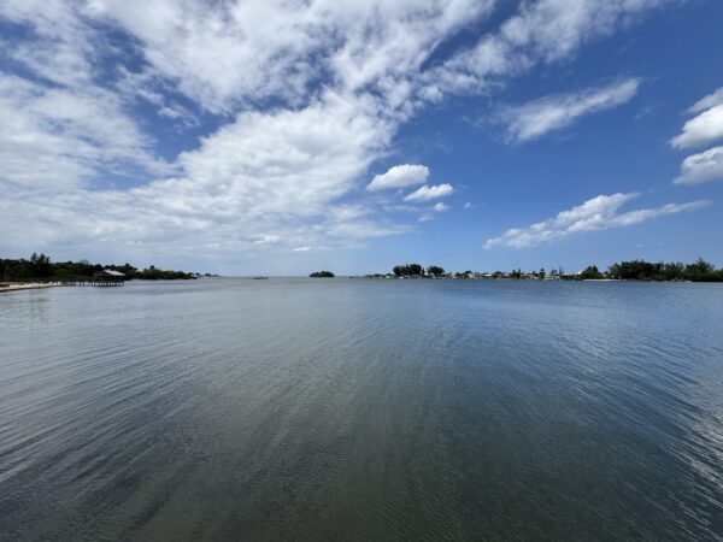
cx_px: 362
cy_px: 271
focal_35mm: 14
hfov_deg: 102.1
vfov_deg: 85.7
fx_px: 292
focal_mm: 2.22
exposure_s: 1/3906
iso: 40
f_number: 2.2
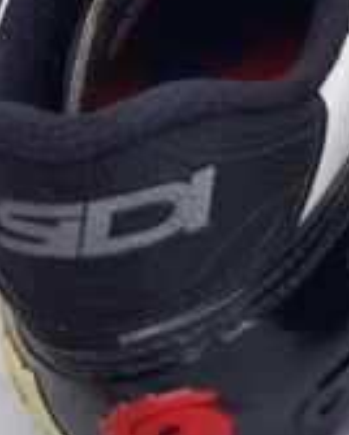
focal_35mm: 97
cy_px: -3
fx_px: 1250
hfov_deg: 15.2
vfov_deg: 19.2
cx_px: 451
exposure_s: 1/499
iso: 40
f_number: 1.7
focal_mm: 4.2
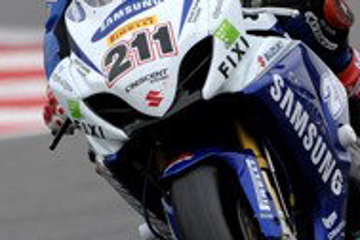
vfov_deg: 0.6
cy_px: 71
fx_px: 23788
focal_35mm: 2379
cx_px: 179
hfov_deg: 0.9
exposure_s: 1/800
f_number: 6.3
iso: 400
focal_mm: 500
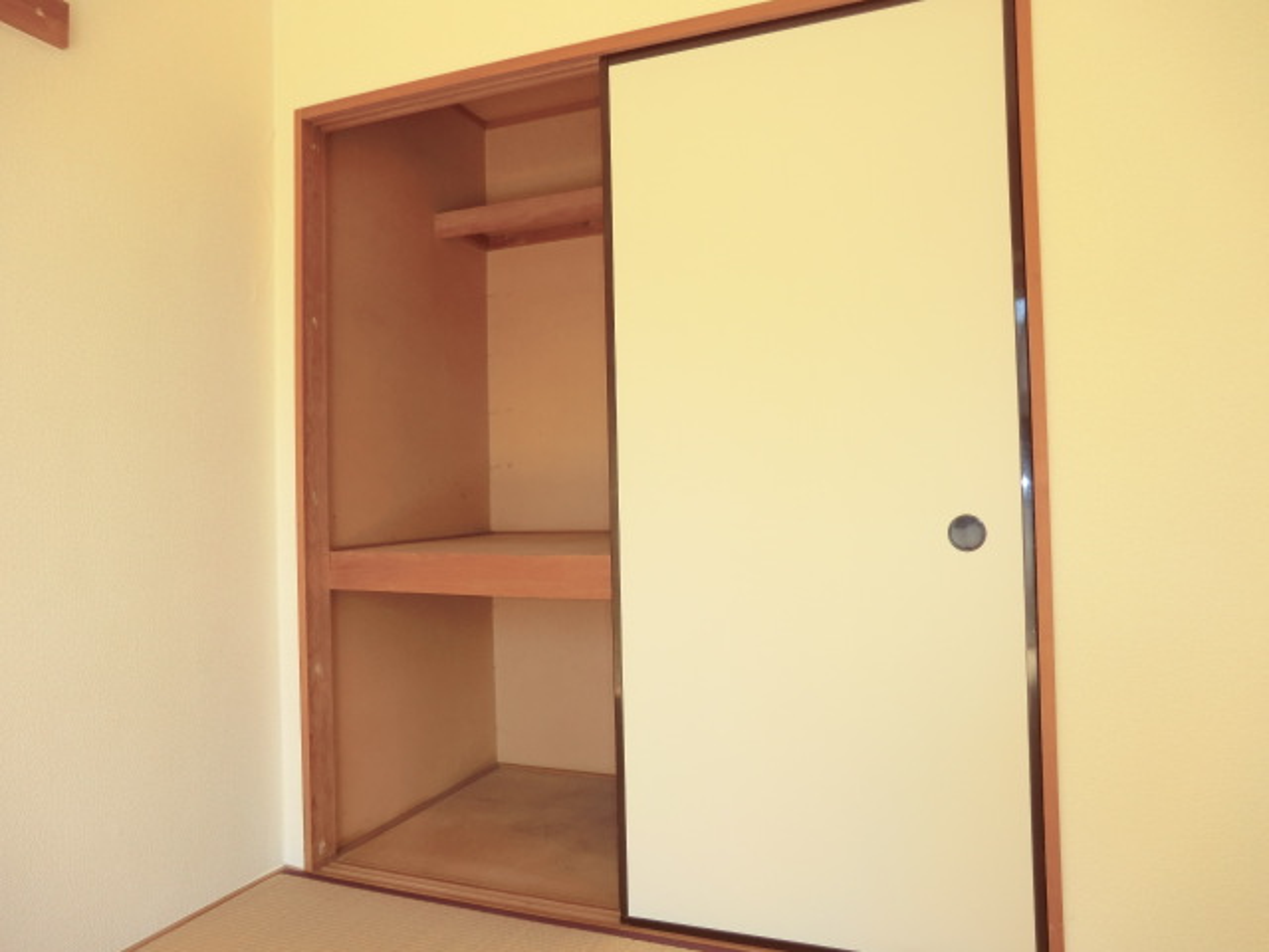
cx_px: 634
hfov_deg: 71.6
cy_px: 476
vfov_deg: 56.8
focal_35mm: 24
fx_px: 880
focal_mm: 4.3
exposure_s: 1/60
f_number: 3.2
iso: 80
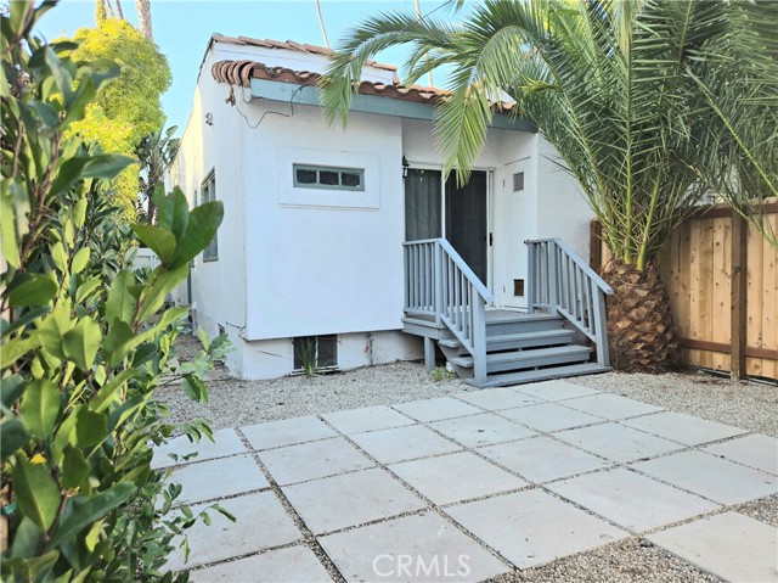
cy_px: 292
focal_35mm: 23
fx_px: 517
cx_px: 389
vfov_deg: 58.8
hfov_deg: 74.0
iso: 25
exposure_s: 1/400
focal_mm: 5.4
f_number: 1.8
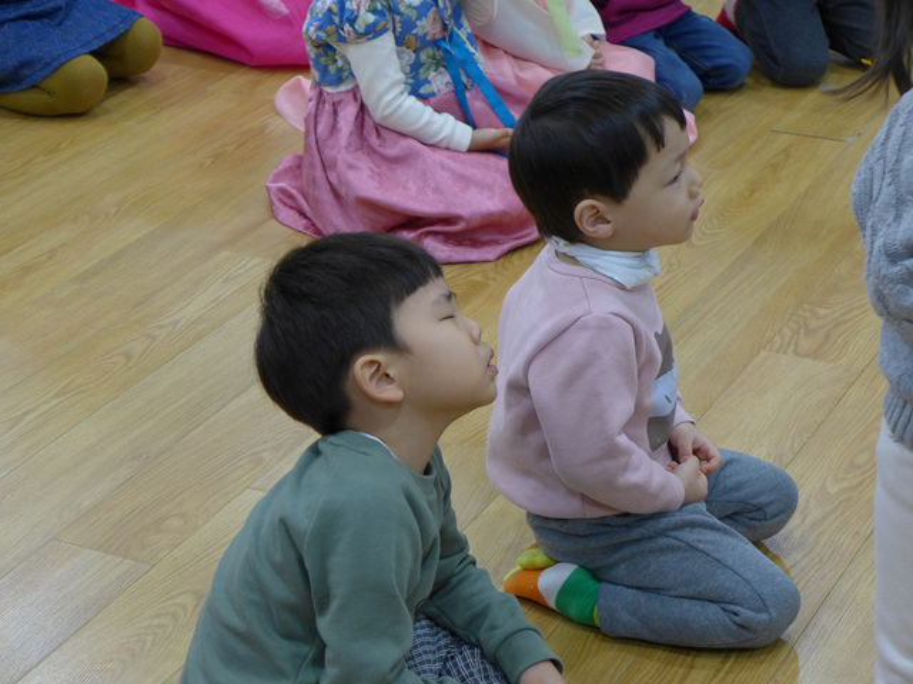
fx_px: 2374
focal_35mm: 90
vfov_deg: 16.4
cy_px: 342
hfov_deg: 21.8
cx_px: 456
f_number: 2.3
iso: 400
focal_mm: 17.7
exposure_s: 1/125
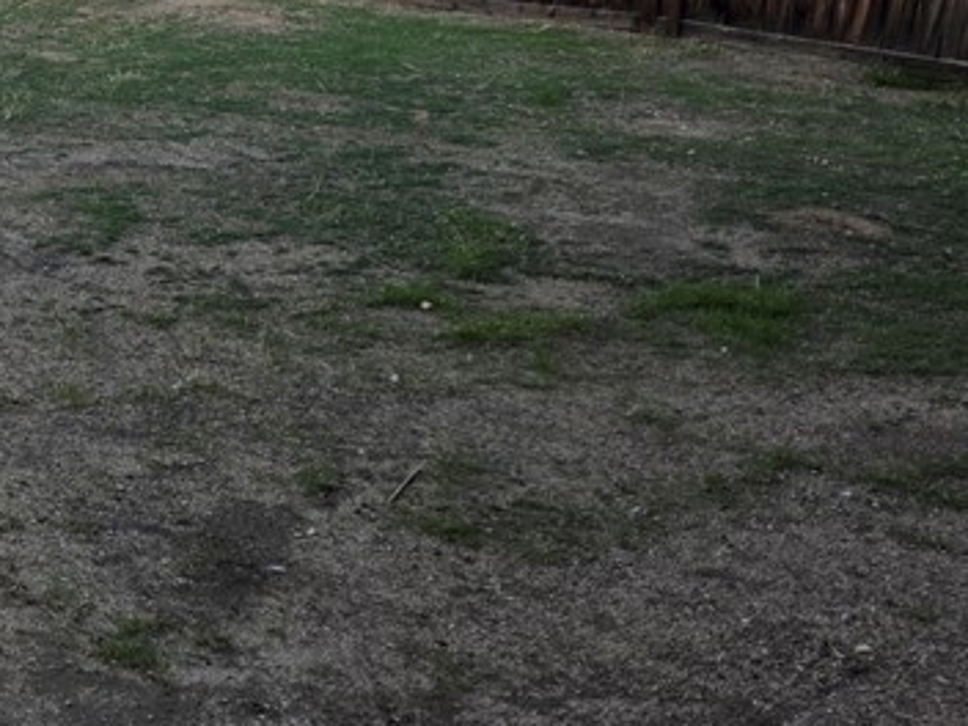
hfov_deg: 24.4
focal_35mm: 67
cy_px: 121
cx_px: -366
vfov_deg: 21.6
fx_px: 1874
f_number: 1.7
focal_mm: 6.3
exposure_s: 1/4145
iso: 80
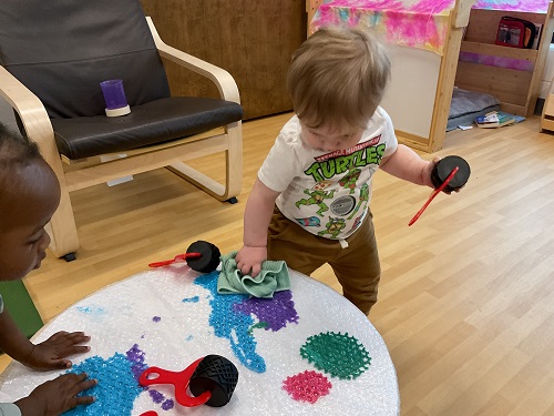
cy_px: 208
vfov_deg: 48.2
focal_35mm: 29
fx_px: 464
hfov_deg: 61.7
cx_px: 277
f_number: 1.8
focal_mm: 3
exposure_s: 1/60
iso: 125
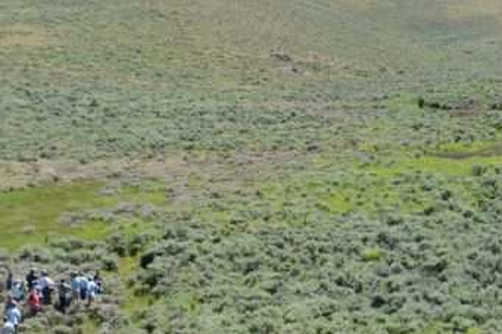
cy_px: 238
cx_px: 330
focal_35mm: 153
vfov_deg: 9.0
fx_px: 2132
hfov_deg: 13.4
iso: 200
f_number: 11
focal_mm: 34
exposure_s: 1/100
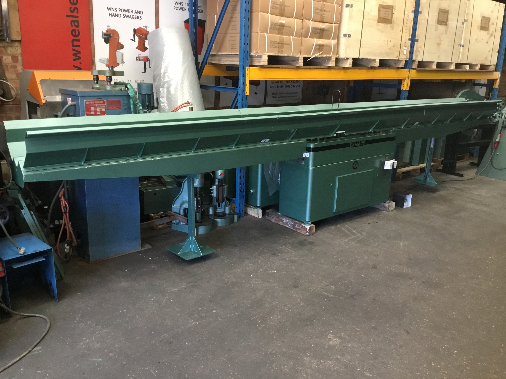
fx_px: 453
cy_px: 190
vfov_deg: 45.4
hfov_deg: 58.4
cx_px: 253
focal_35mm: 31
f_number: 2.4
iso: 160
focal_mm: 3.3
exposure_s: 1/33
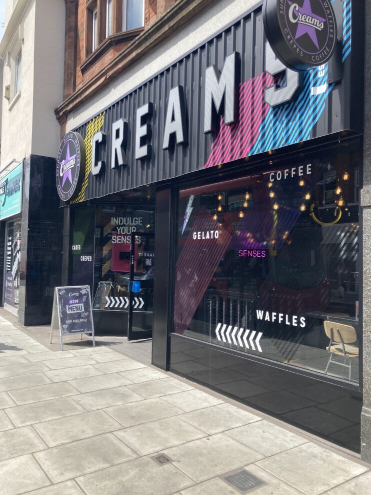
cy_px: 244
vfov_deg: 61.7
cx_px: 184
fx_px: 414
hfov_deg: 48.2
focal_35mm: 29
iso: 20
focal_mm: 3.99
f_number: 1.8
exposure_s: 1/867
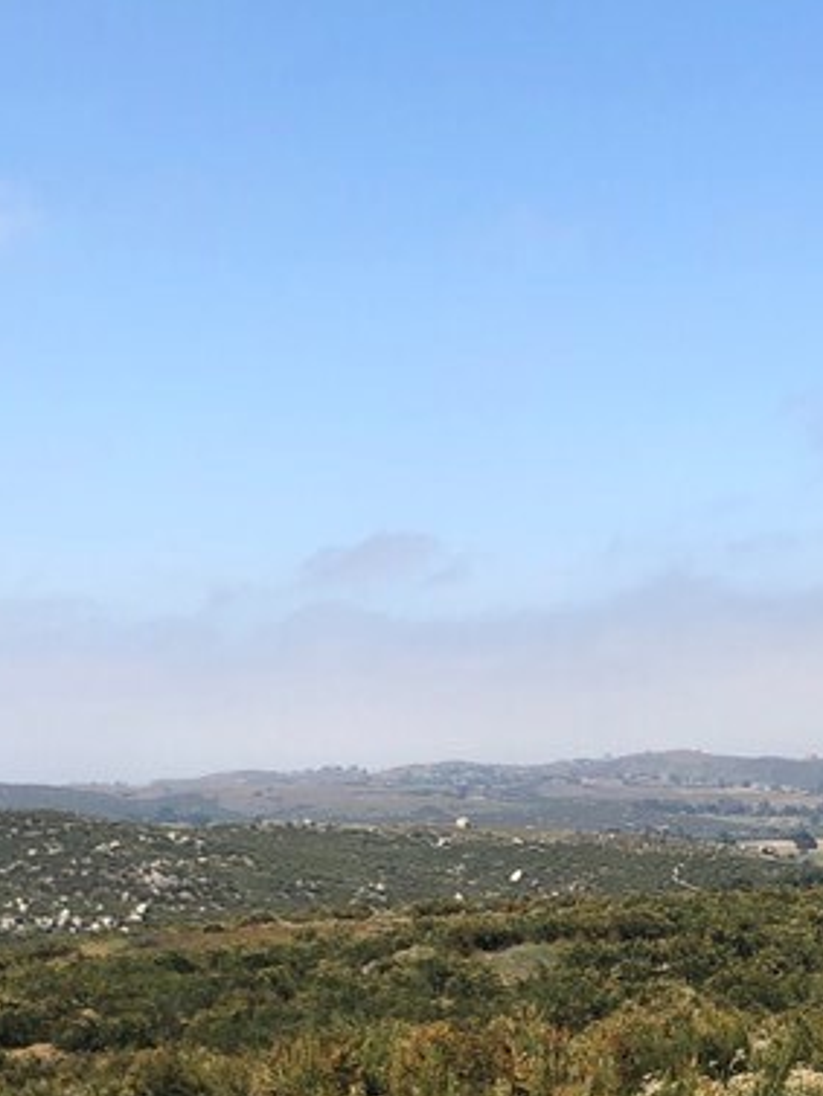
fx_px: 2408
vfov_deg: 25.4
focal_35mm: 76
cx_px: 619
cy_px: 785
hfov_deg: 19.3
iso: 20
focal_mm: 3.99
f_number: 1.8
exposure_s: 1/2315
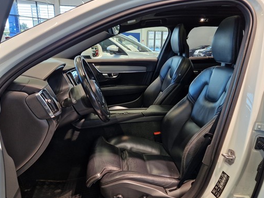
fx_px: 221
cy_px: 114
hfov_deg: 61.6
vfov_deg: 48.1
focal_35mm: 29
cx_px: 139
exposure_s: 1/100
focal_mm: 5.4
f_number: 1.8
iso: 100
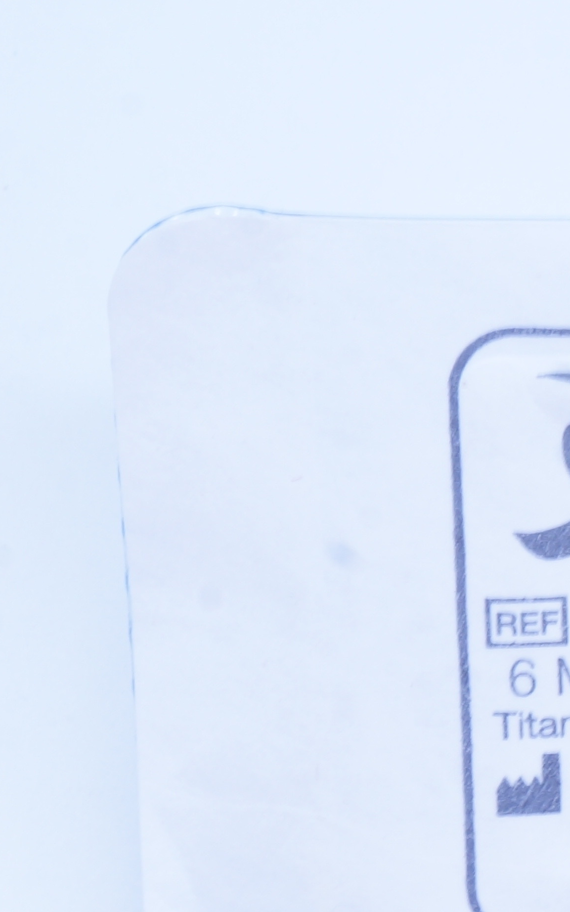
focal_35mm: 142
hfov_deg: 8.9
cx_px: 908
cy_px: 640
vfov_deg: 14.6
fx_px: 3537
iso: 400
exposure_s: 1/10
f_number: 16
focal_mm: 35
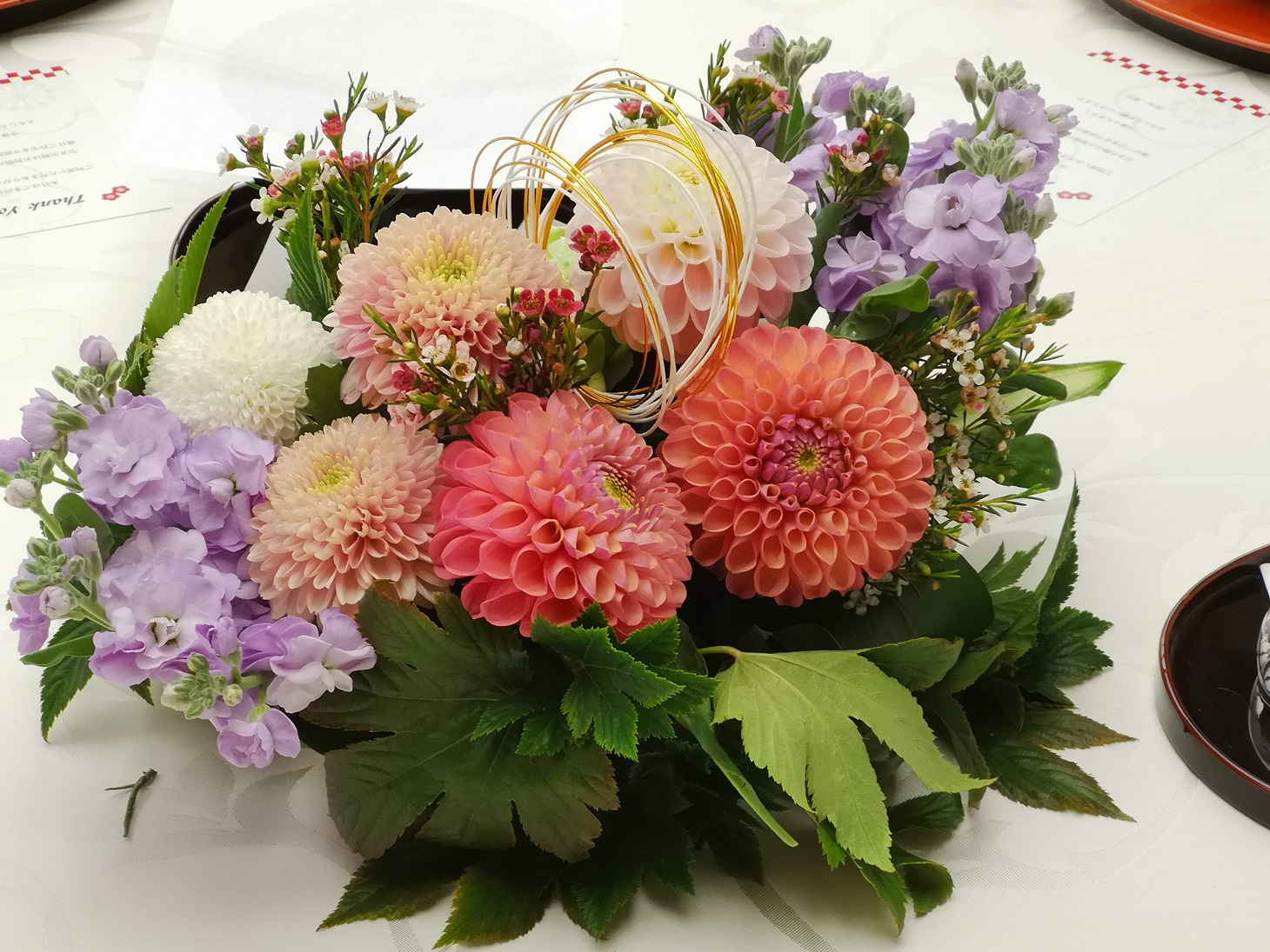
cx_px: 635
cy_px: 476
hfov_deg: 20.4
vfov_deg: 15.4
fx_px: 3522
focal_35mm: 96
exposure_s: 1/33.3
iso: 250
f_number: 2.4
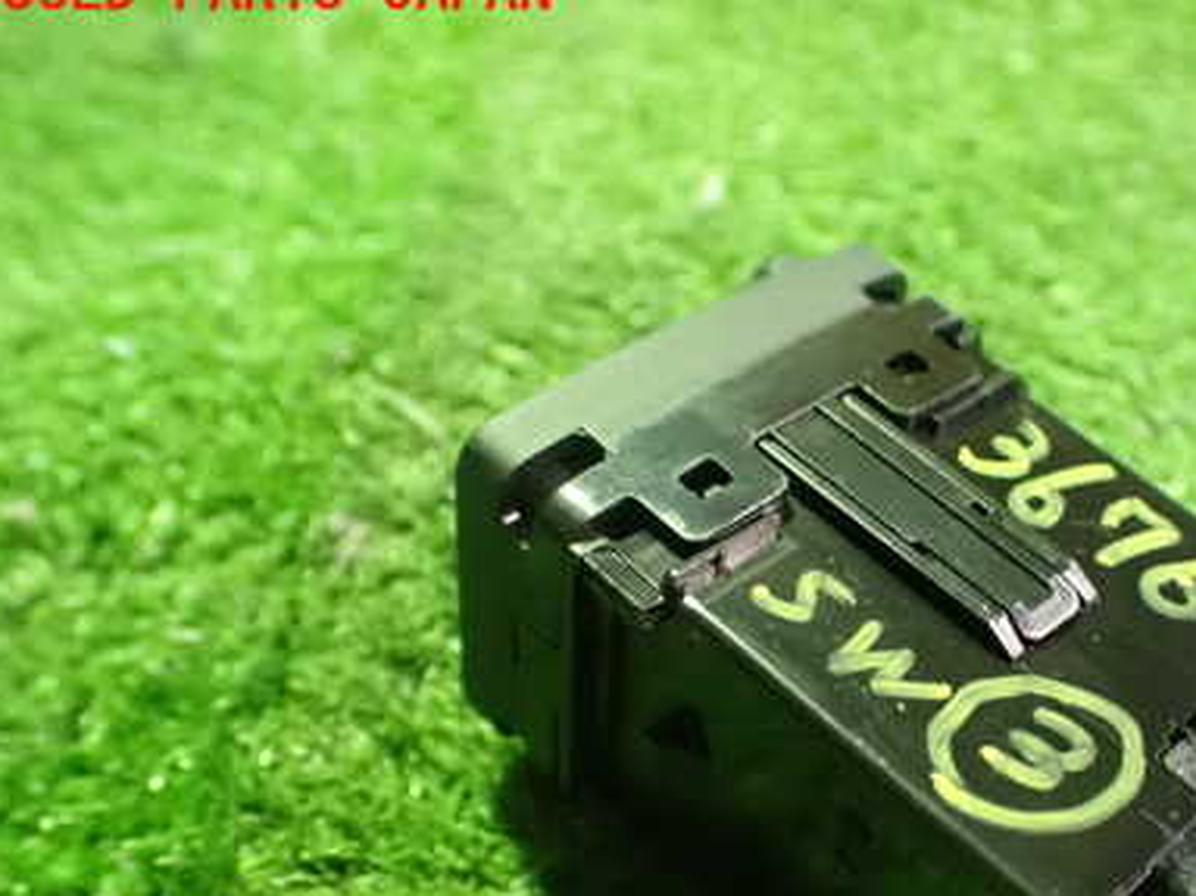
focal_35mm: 47
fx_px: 1623
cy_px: 652
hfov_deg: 39.2
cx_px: 921
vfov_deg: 30.4
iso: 1600
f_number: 2.3
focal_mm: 5.4
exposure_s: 1/25
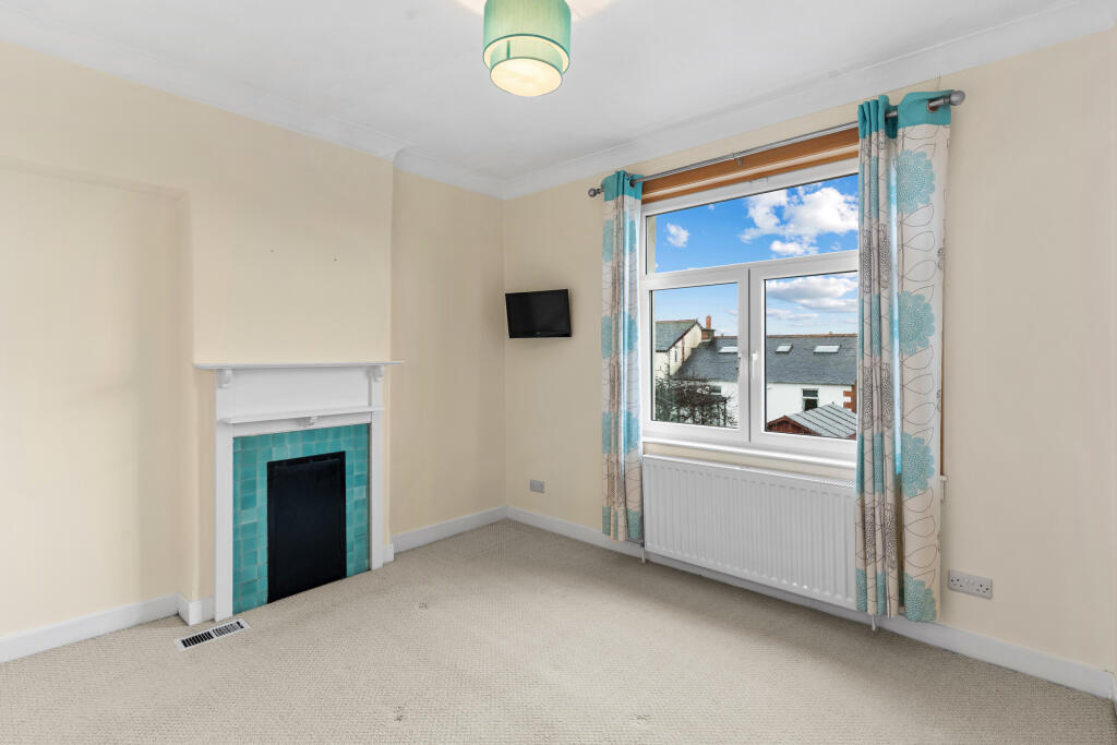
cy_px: 372
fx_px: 528
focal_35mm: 17
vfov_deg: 70.5
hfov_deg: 93.3
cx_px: 558
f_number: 8
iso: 320
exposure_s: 1/1.67
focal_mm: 17
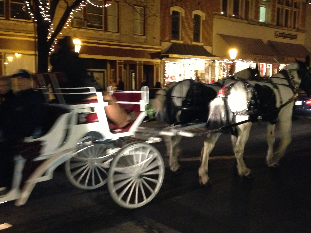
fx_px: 386
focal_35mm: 43
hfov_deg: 43.5
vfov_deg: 33.6
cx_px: 195
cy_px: 121
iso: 800
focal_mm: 4.13
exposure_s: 1/16
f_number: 2.4
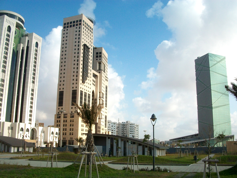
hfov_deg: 54.0
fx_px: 233
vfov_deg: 41.8
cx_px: 118
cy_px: 89
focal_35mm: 34
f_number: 5.5
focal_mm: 5.7
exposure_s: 1/320
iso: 80
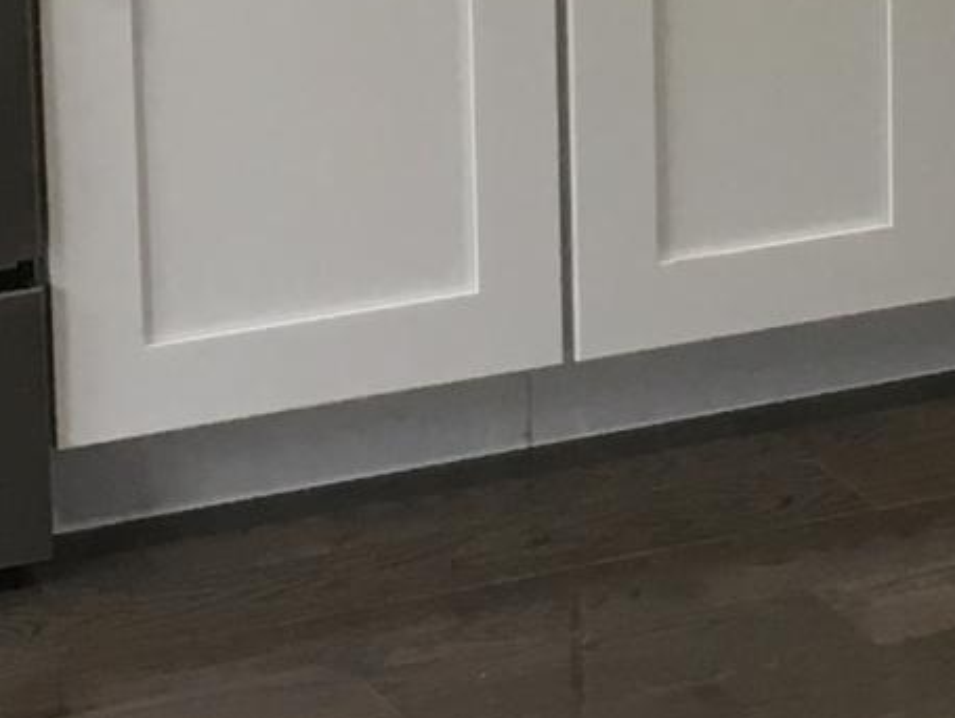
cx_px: 779
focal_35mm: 191
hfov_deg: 10.3
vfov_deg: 7.6
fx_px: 5274
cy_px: -418
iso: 32
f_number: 2.2
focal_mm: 4.15
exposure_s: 1/30
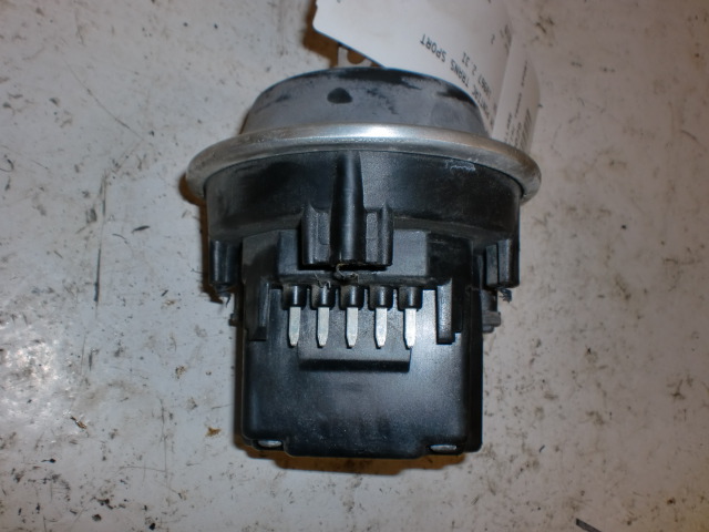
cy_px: 266
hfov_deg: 52.6
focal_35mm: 35
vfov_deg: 40.7
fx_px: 717
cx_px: 354
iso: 64
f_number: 5.6
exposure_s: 1/30
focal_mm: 6.3
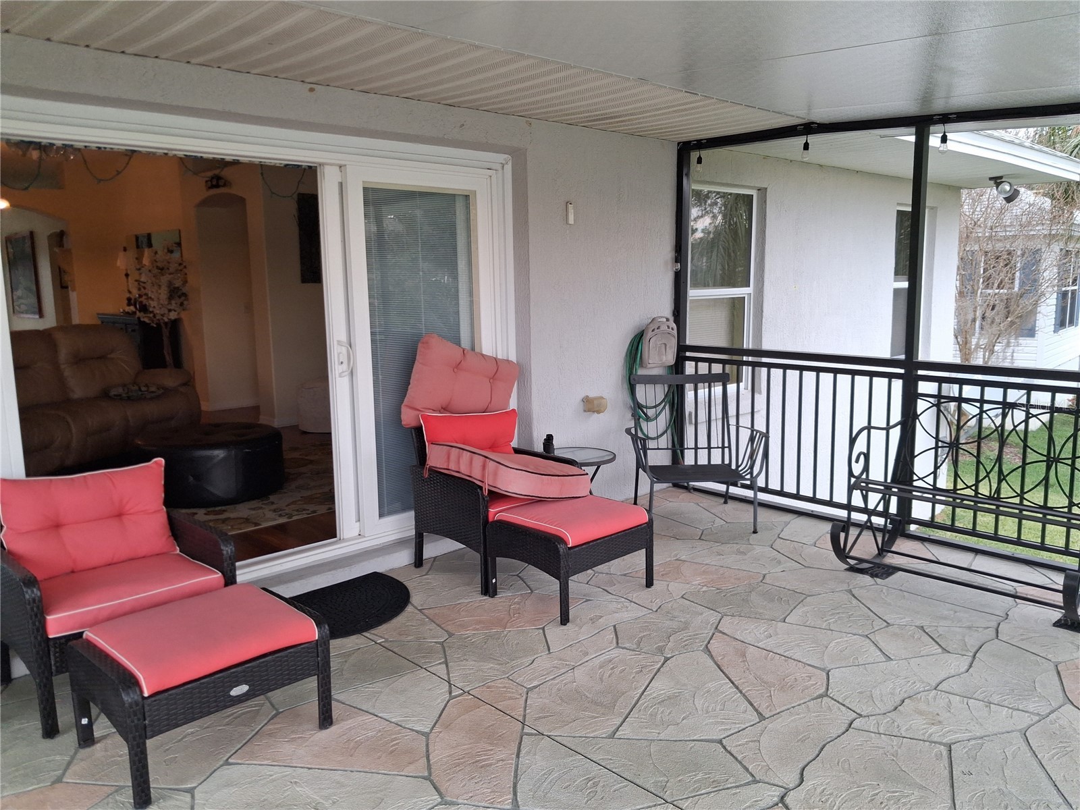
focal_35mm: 27
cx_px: 540
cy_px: 405
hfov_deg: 65.3
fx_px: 842
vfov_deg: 51.4
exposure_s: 1/100
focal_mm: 4
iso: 80
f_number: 1.8
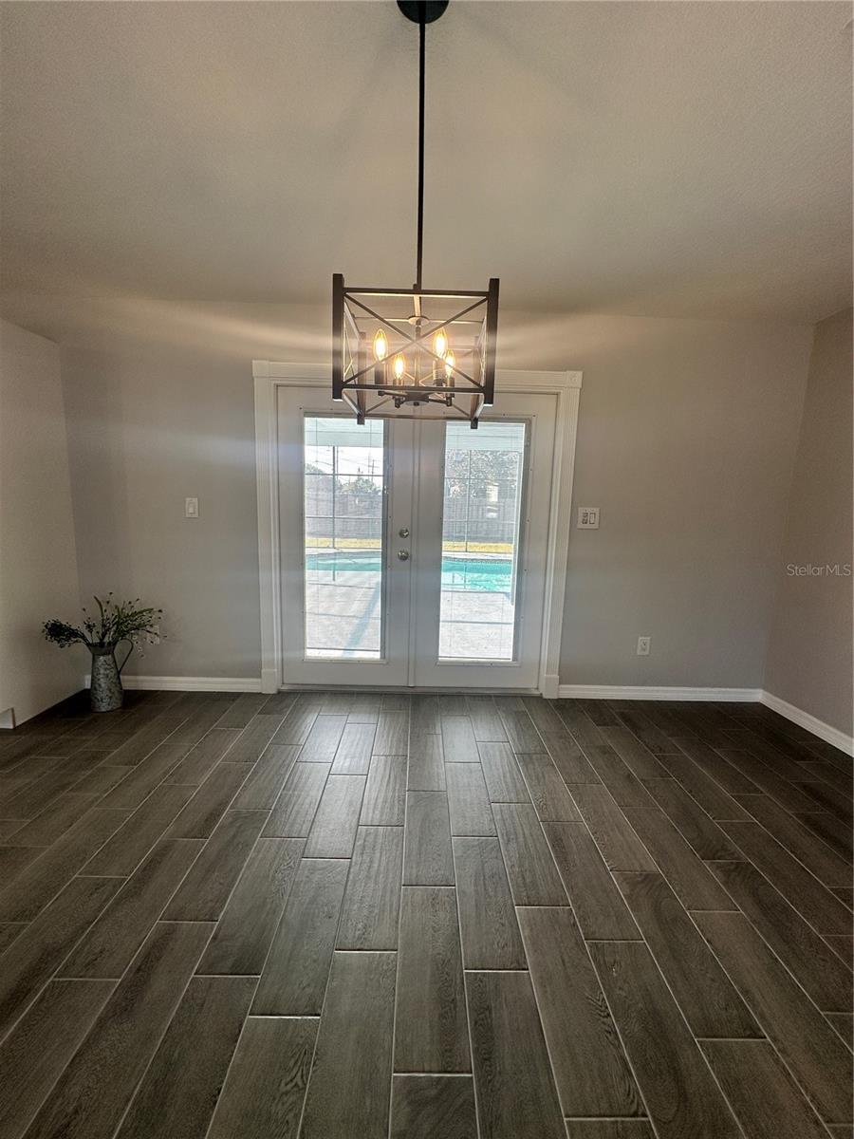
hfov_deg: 85.7
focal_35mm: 14
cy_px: 570
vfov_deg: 102.1
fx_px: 461
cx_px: 427
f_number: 2.2
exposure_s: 1/196
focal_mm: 2.22
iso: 40
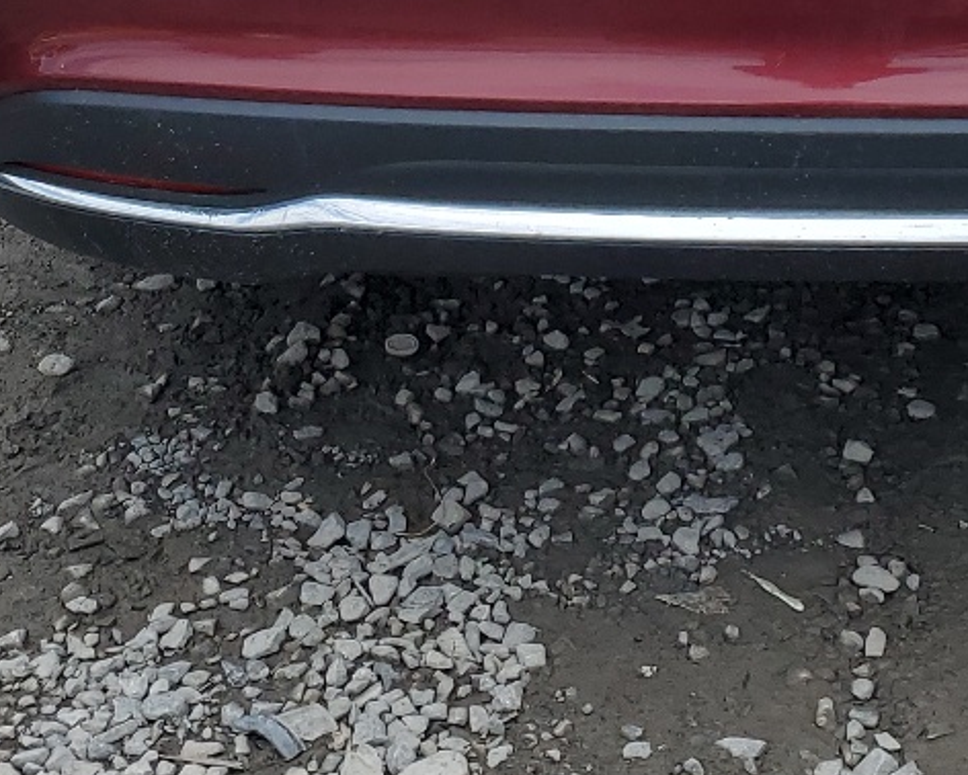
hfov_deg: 21.9
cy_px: -269
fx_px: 2465
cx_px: 814
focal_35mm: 86
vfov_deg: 16.7
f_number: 1.5
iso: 50
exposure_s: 1/2500
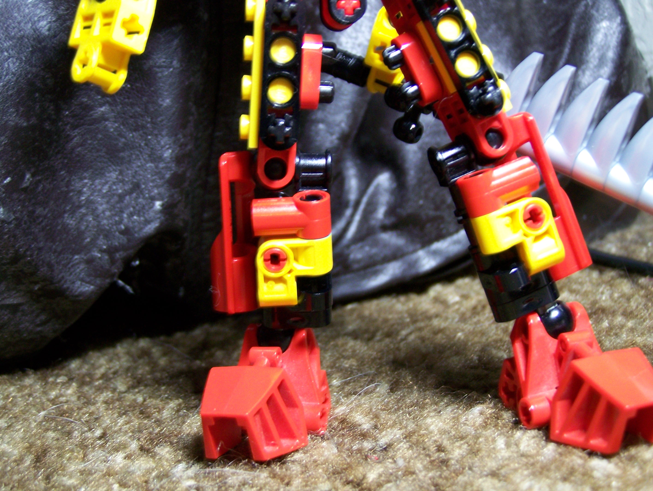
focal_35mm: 59
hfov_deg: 32.7
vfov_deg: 24.8
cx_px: 326
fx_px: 1114
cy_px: 246
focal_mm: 9.8
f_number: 3.1
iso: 160
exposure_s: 1/6
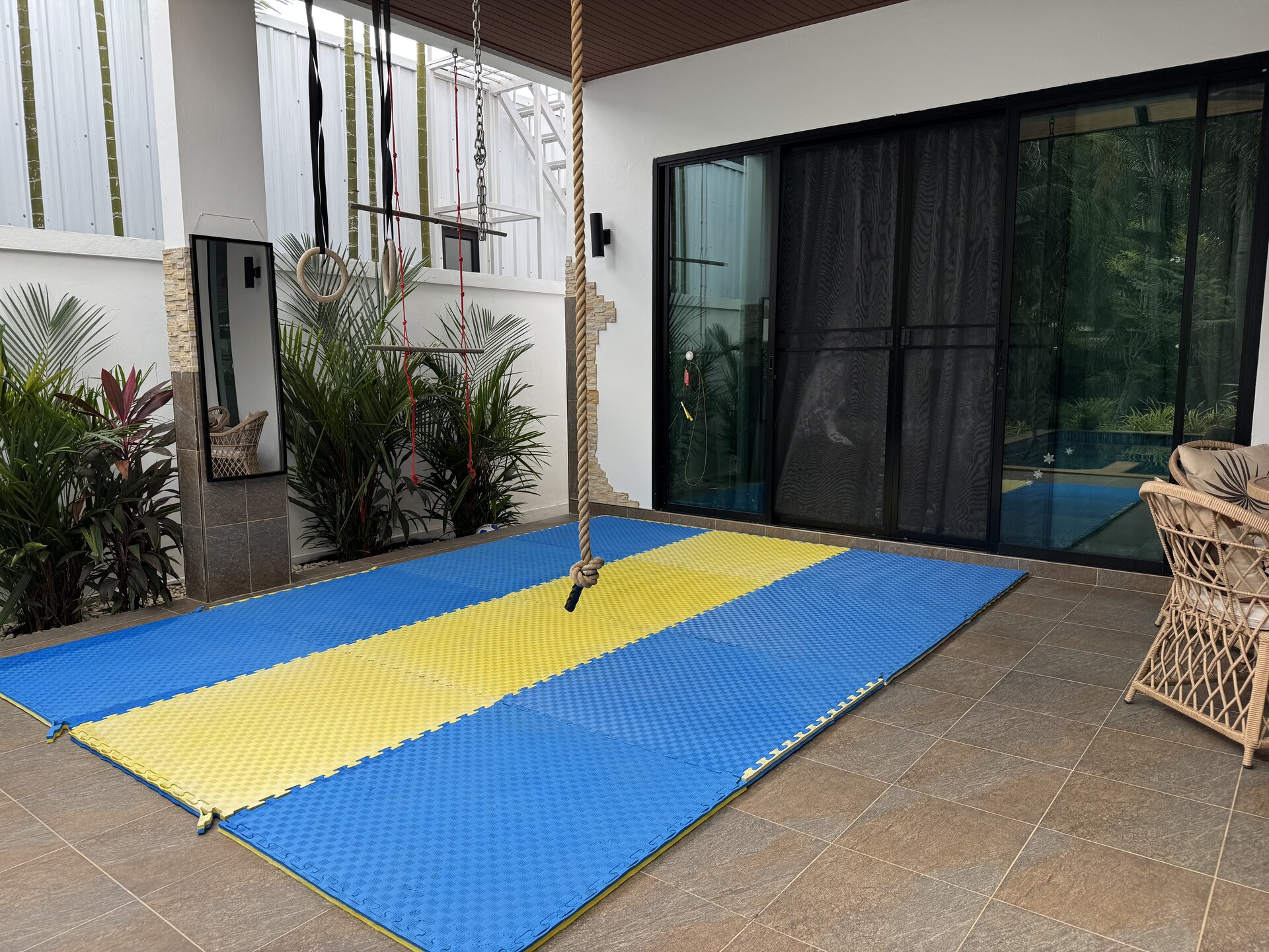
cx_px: 634
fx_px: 880
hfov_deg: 71.6
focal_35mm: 24
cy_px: 476
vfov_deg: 56.8
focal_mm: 6.76
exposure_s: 1/436
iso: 80
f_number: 1.78
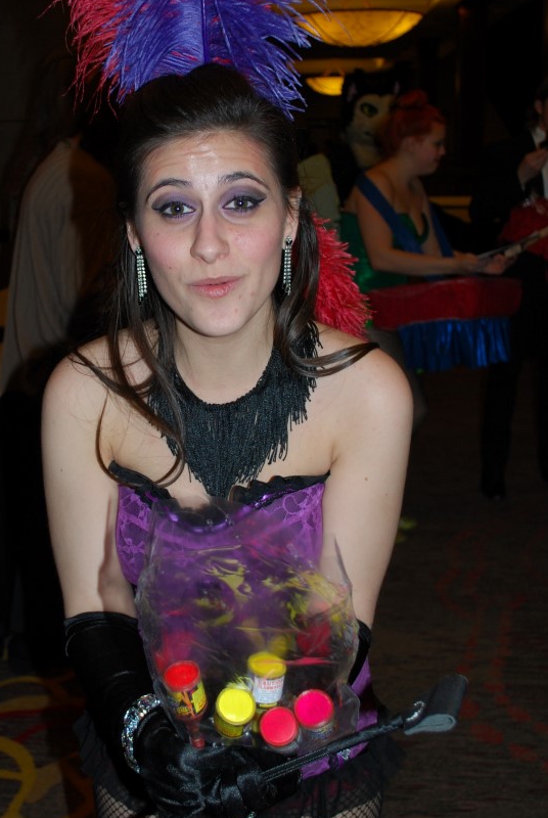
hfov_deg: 31.1
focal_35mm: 43
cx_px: 200
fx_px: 978
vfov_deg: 45.3
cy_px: 362
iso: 200
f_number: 3.8
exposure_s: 1/60
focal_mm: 20
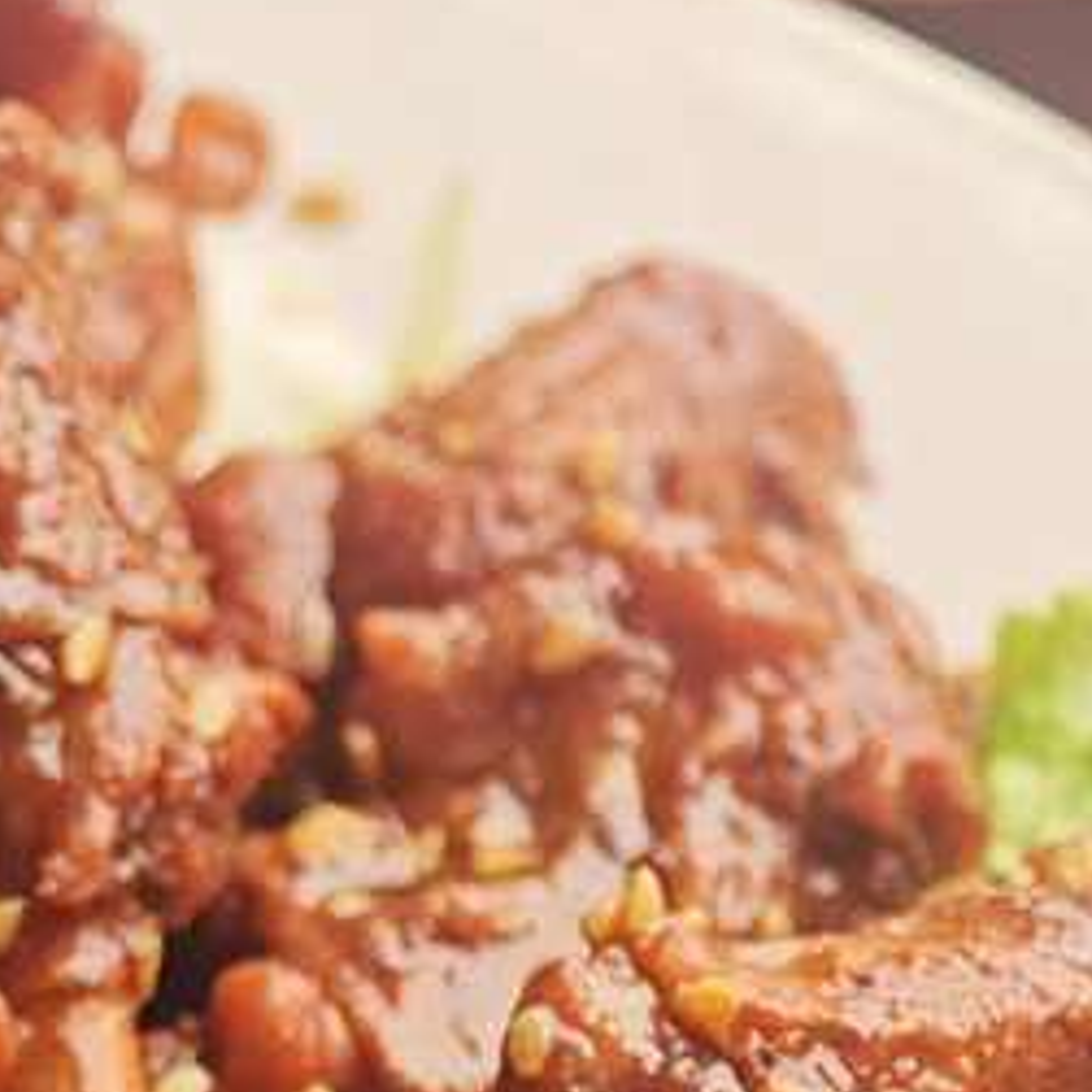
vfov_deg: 8.2
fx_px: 7531
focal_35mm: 211
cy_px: 1109
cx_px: -431
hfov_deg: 8.2
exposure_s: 1/100
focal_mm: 12.28
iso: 100
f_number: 1.8
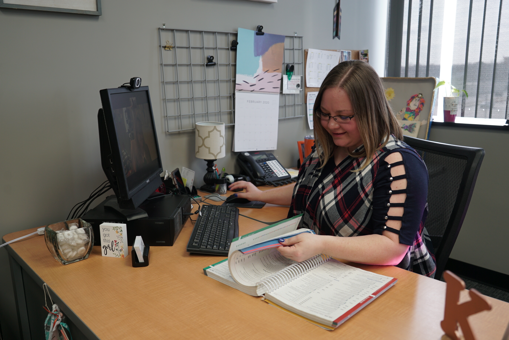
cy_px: 170
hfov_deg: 61.9
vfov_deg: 43.6
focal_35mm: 30
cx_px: 254
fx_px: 424
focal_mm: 30
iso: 250
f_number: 4
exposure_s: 1/80
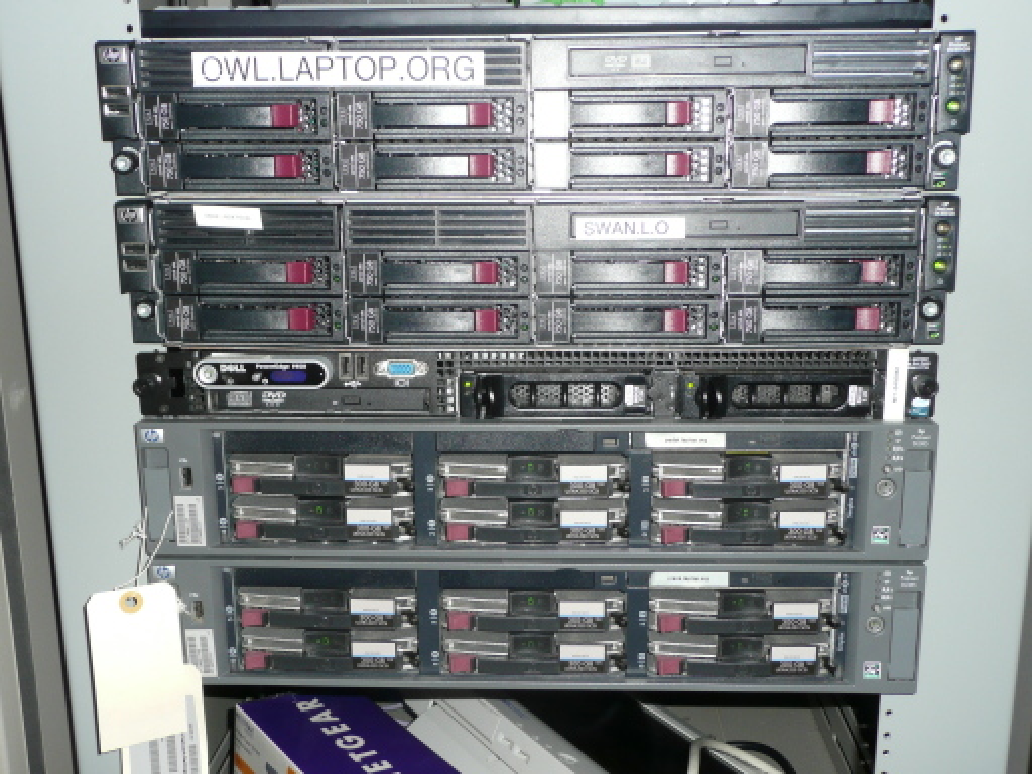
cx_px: 516
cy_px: 387
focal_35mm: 36
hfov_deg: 51.4
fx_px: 1073
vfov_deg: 39.7
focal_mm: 5.8
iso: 125
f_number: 3.7
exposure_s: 1/30
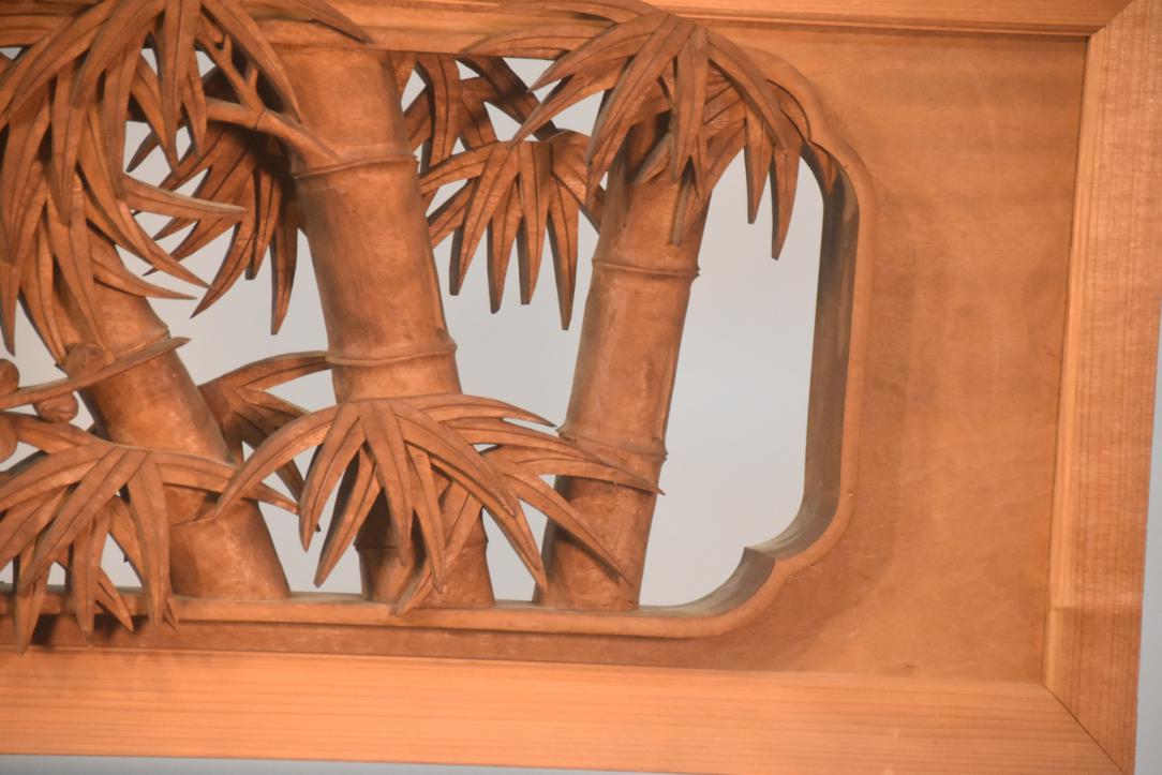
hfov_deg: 7.4
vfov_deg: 5.0
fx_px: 8958
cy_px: 388
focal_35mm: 278
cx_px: 581
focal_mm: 185
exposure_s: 1/125
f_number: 6.3
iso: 4500
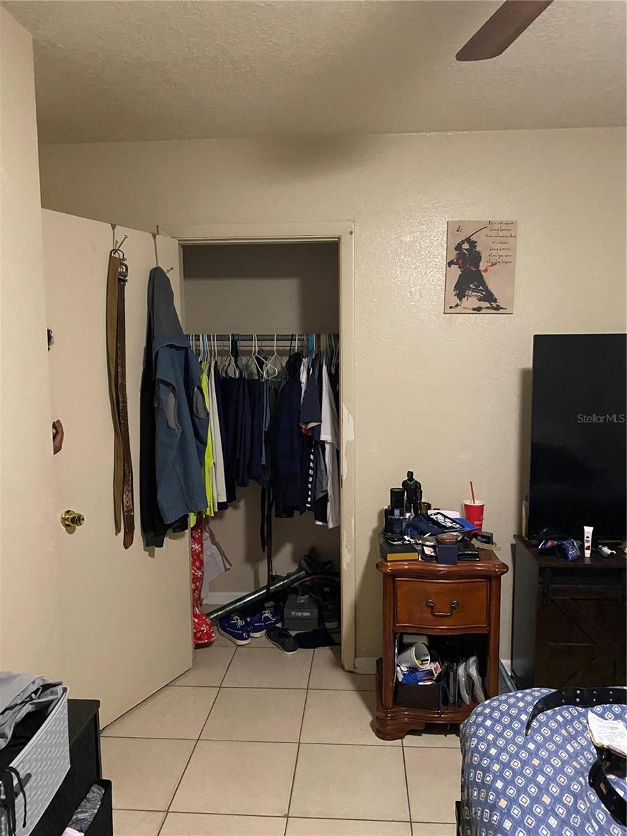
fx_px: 628
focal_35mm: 26
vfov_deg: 67.3
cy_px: 418
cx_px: 314
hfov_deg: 53.1
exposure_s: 1/30
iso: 800
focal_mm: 4.25
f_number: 1.8
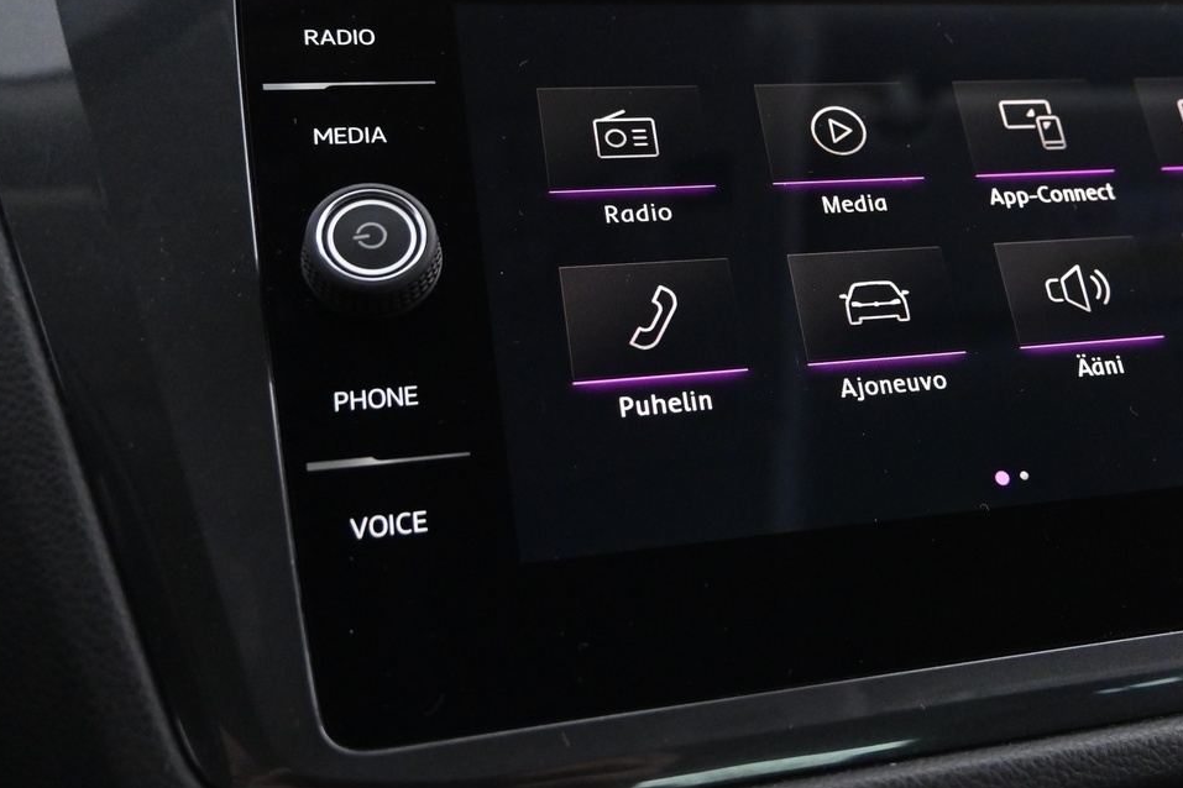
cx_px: 865
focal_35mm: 44
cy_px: 296
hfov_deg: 42.9
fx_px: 1460
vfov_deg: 30.1
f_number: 3.5
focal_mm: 17.5
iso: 3200
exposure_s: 1/25
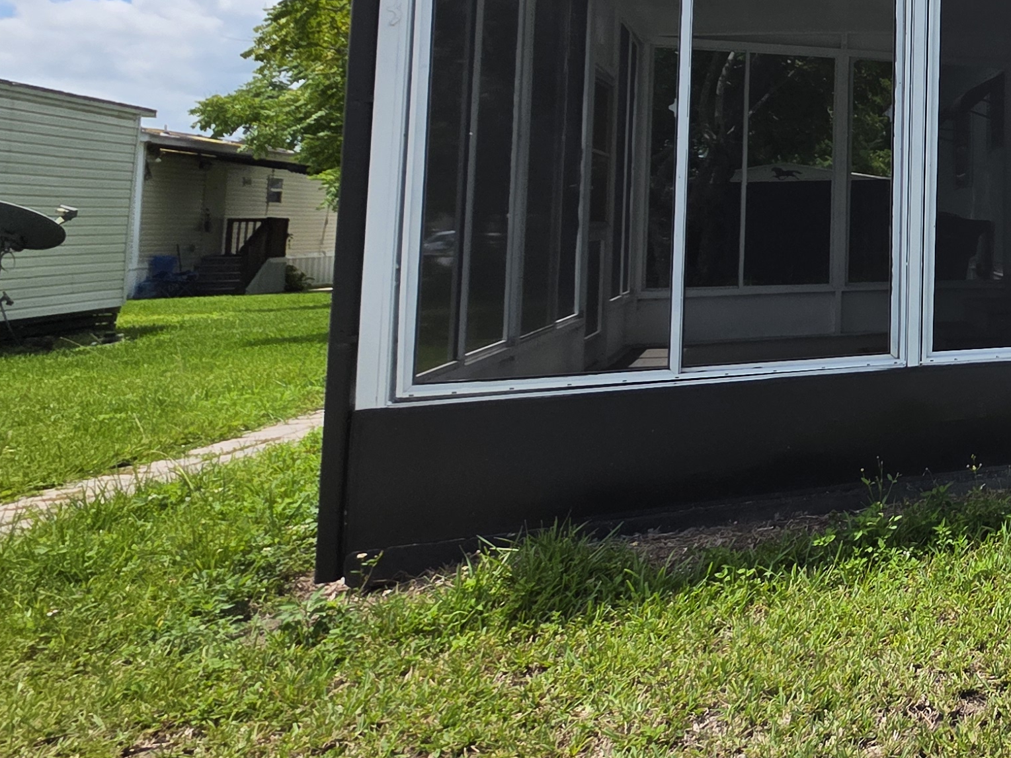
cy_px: 145
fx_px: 993
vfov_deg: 40.0
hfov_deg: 36.7
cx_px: 1292
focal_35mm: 34
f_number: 1.9
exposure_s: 1/2607
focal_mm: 2.2
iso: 40
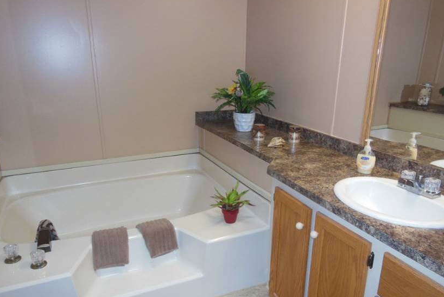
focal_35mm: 27
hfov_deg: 67.4
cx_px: 219
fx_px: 333
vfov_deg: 47.9
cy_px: 166
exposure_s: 1/25
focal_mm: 4.5
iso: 200
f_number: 3.5
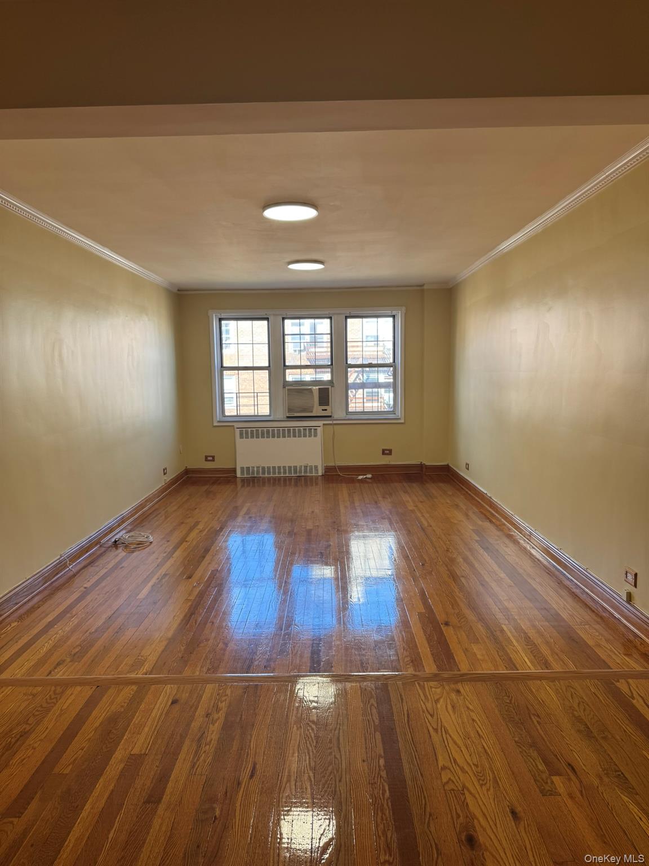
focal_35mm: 24
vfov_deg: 71.6
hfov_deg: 56.8
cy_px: 433
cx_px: 324
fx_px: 600
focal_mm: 6.76
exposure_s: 1/120
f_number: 1.78
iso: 64
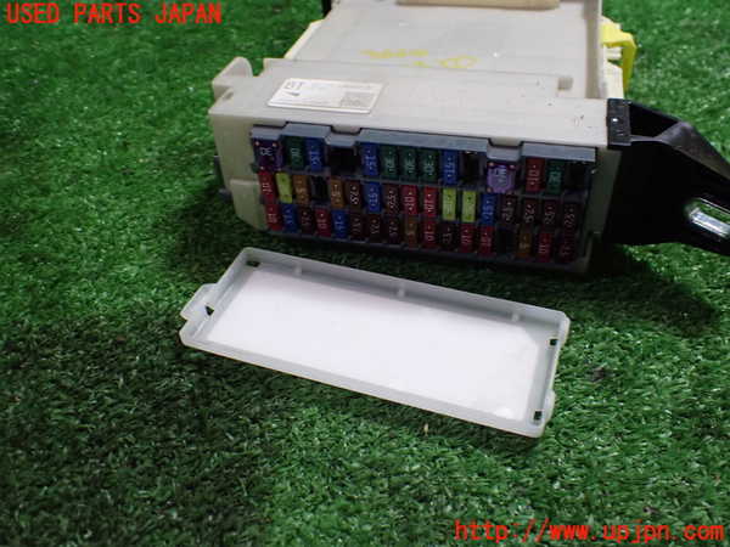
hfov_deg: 60.0
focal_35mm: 30
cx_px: 365
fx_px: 633
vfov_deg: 46.8
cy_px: 274
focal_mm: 5.4
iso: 640
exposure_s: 1/125
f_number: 2.3
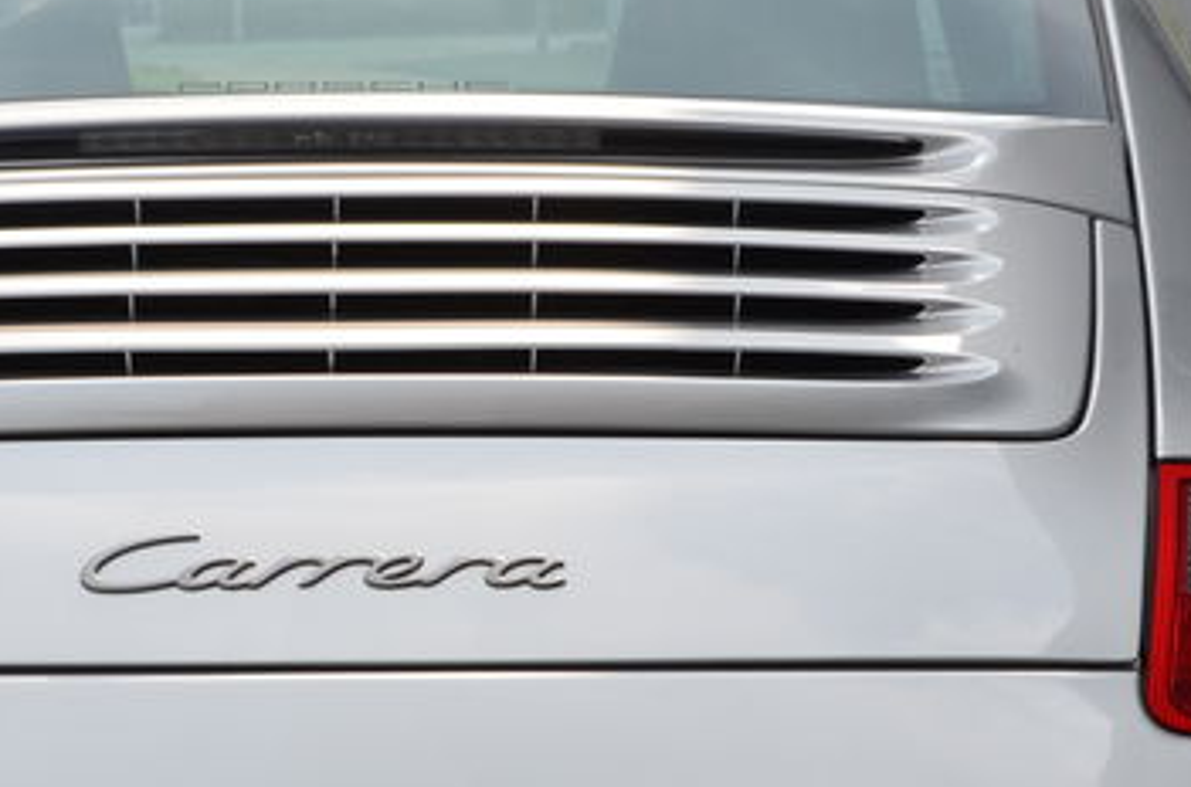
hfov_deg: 14.7
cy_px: 743
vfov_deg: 9.7
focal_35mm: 140
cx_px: 346
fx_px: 4619
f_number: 10
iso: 400
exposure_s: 1/250
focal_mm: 32
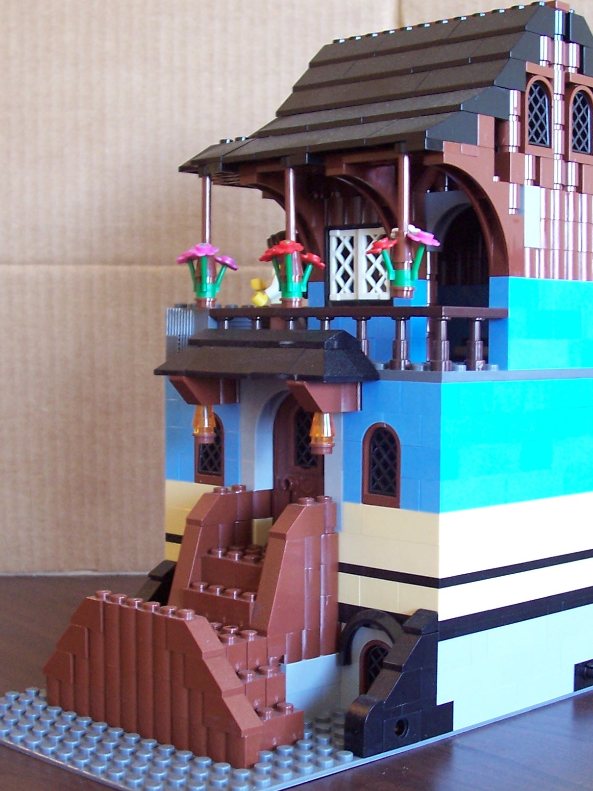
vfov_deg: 32.2
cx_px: 345
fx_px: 1370
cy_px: 440
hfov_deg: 24.4
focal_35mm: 60
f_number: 3
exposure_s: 1/10
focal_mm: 7
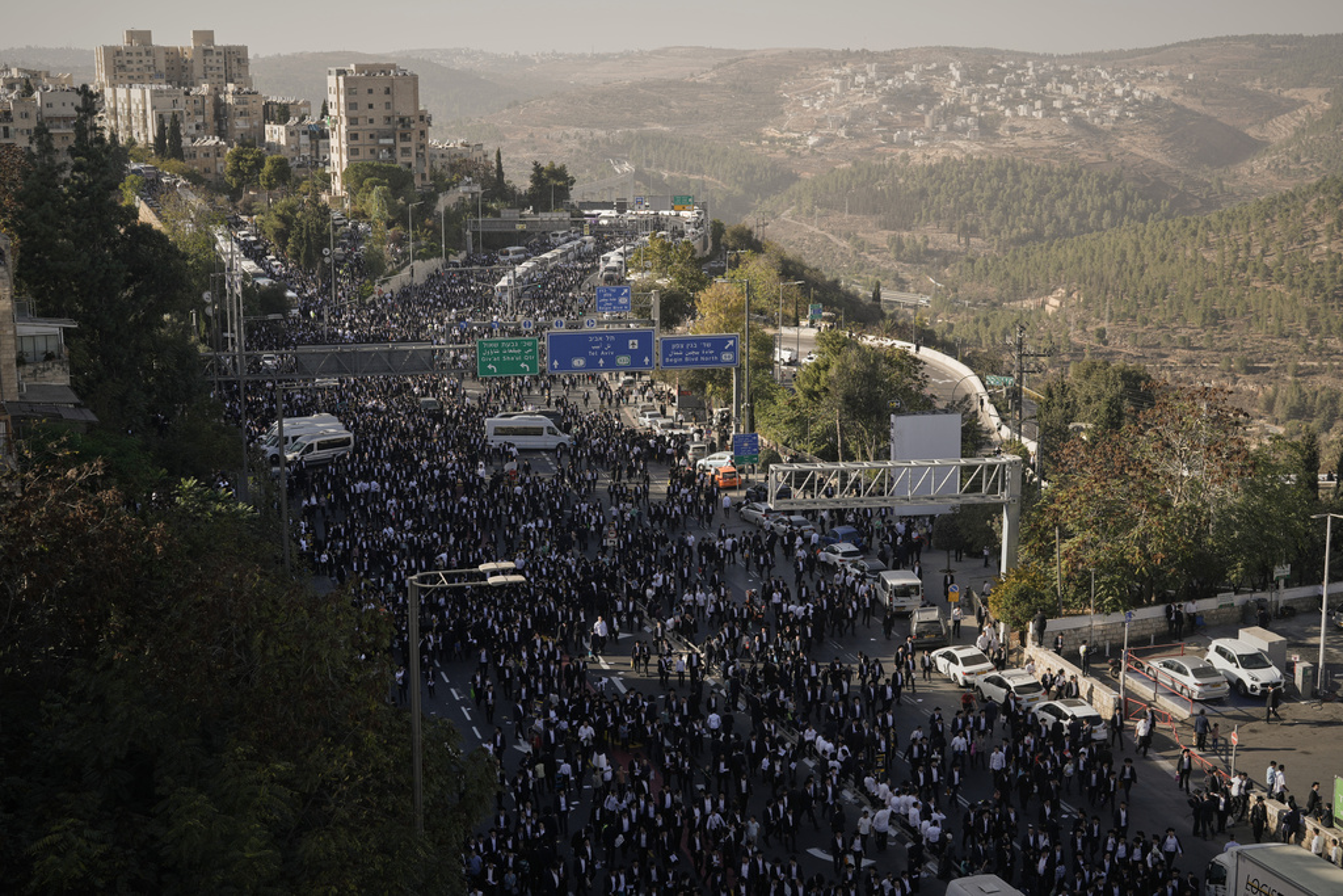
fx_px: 1865
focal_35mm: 50
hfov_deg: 39.6
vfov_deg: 27.0
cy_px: 448
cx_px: 672
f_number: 5
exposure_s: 1/400
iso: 100
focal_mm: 50
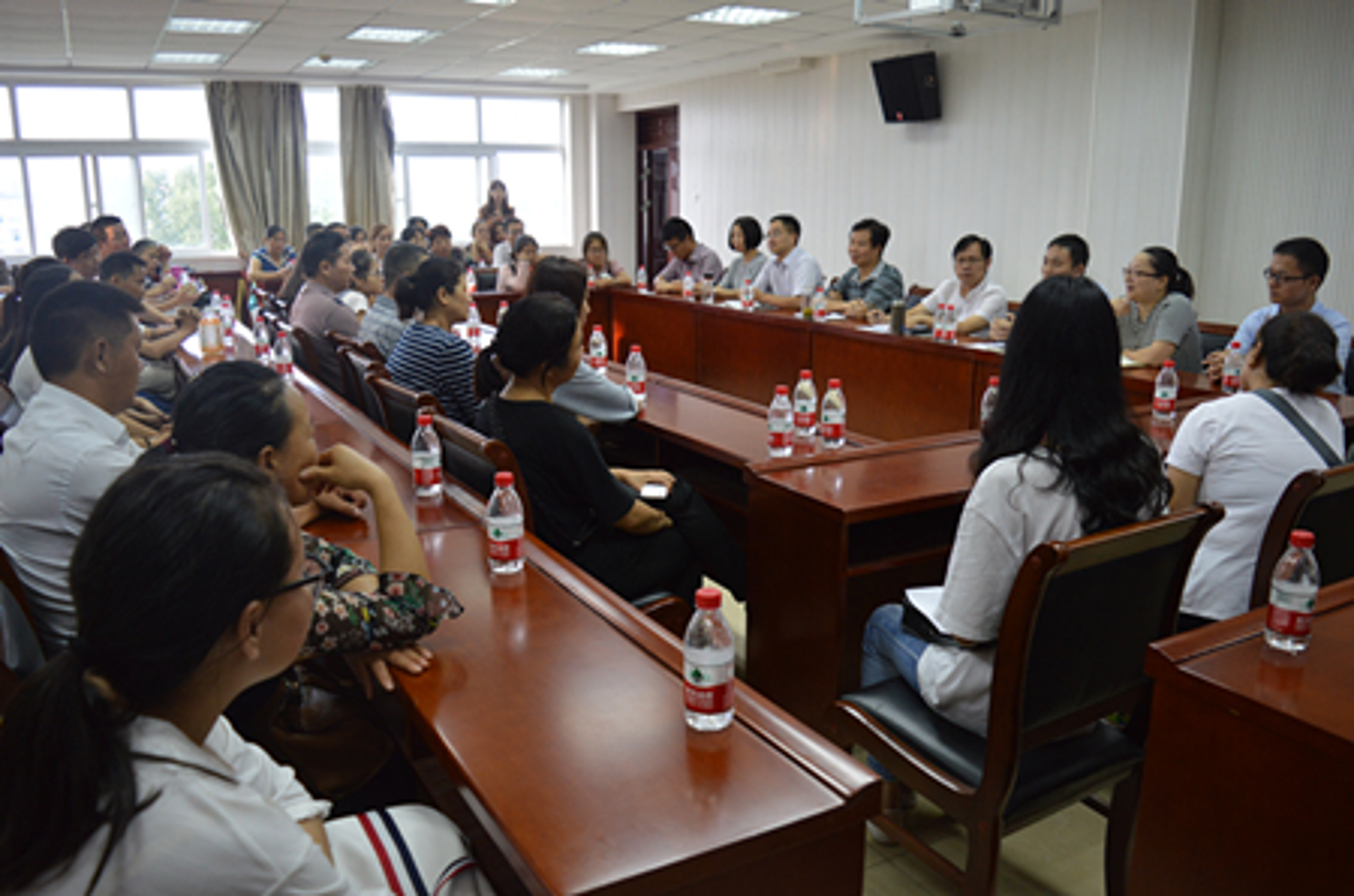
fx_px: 1013
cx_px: 677
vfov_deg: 47.7
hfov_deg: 67.5
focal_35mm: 27
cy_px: 448
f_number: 4
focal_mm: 18
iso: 400
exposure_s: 1/60
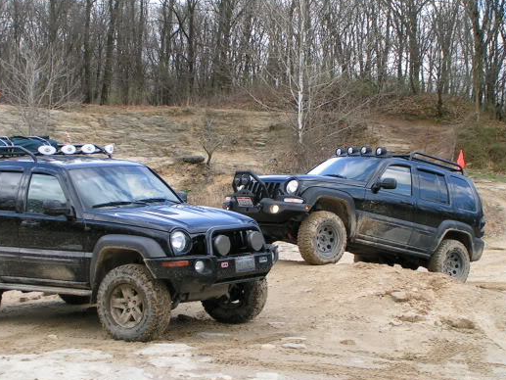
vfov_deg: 18.9
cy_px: 206
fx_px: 1140
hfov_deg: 25.0
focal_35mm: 78
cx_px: 238
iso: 50
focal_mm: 9.7
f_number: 5
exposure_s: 1/125
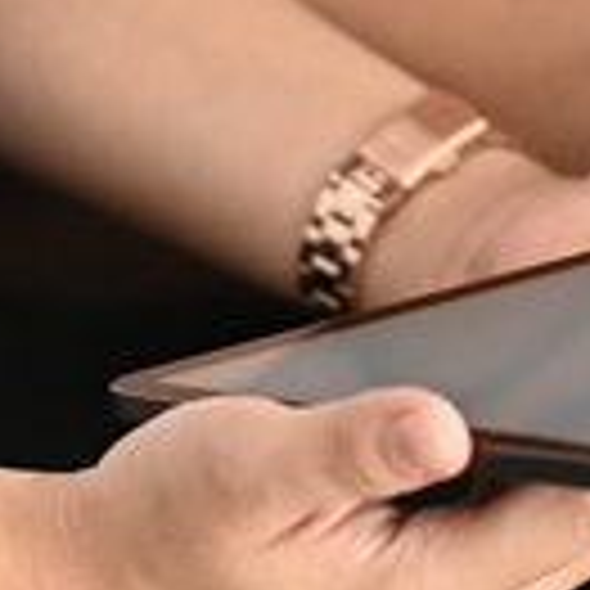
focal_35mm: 679
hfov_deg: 2.6
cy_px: -65
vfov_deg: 2.6
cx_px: 950
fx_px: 13093
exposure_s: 1/50
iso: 200
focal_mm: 105
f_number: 2.5
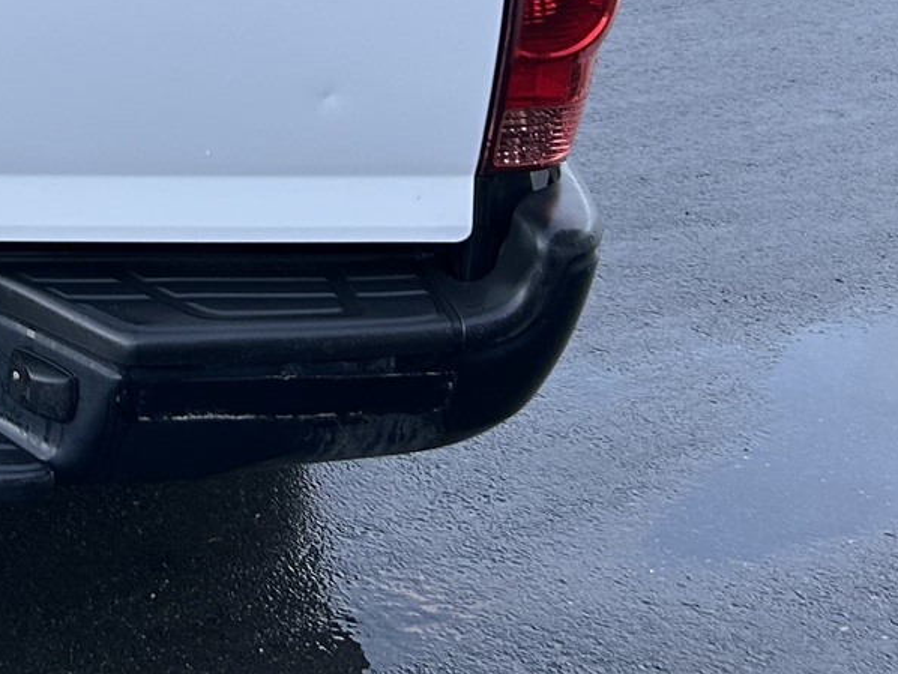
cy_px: -201
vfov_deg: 15.8
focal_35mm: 89
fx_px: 2310
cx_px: -359
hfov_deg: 19.7
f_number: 1.5
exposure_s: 1/121
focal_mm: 5.7
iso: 80
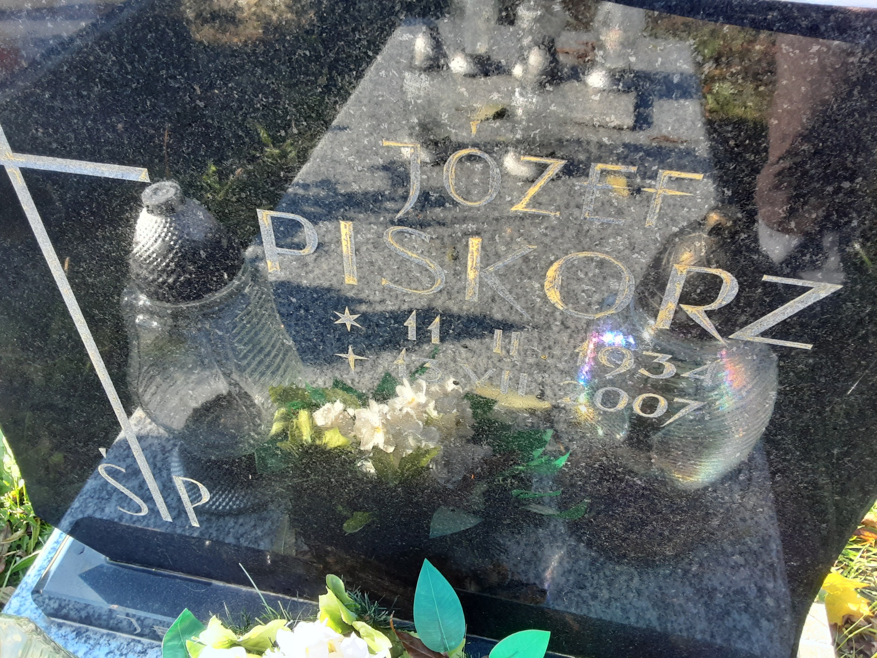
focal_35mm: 28
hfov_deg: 63.5
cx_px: 438
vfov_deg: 49.7
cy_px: 329
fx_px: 709
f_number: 1.9
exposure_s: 1/100
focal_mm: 2.9
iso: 40
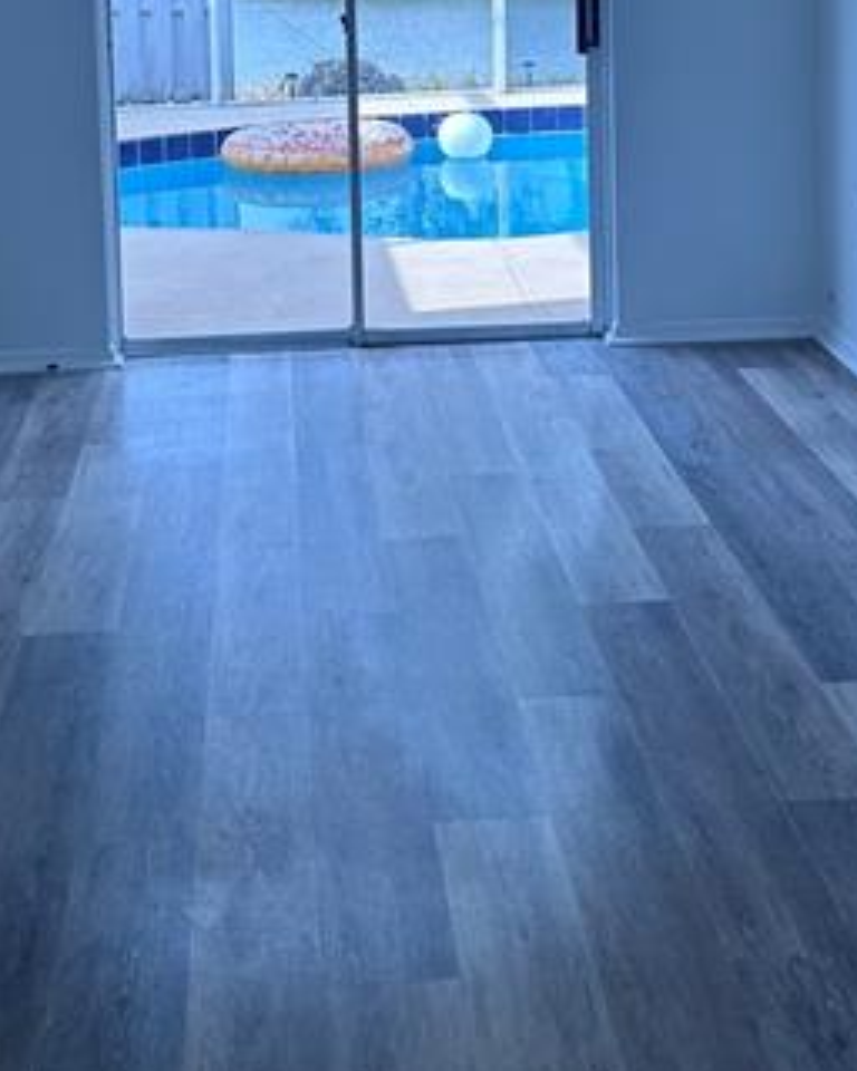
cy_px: 74
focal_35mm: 61
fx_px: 1934
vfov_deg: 29.5
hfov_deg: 25.0
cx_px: 422
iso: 50
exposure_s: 1/431
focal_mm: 5.7
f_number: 1.5
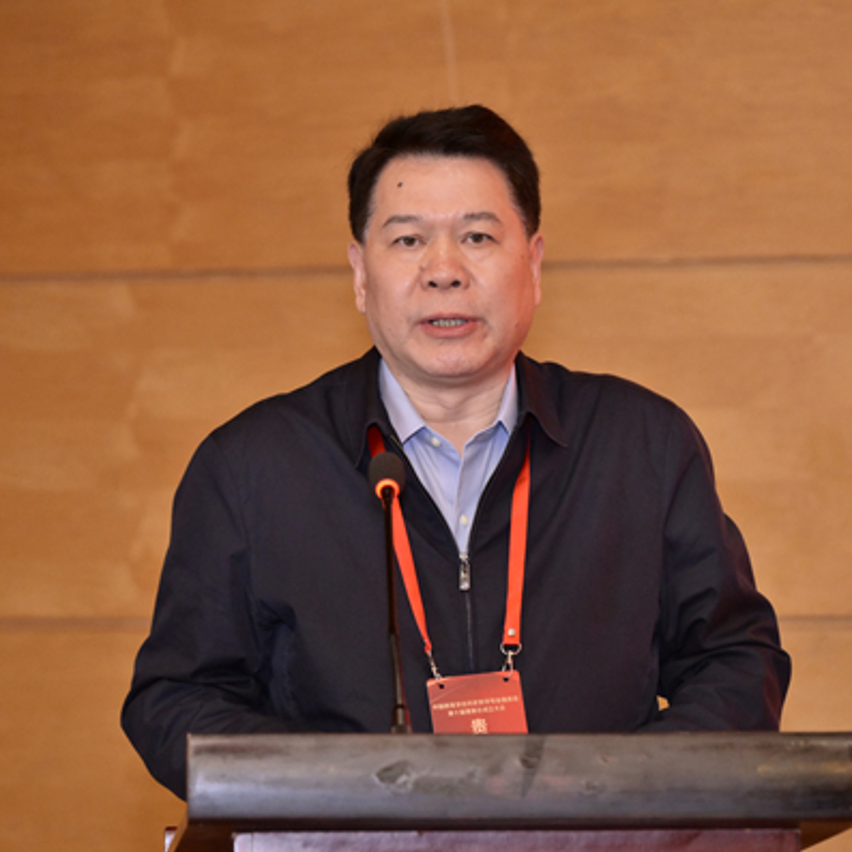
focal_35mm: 154
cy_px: 427
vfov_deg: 11.3
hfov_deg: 11.3
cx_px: 457
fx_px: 4288
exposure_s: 1/200
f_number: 4.5
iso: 4000
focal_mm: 120
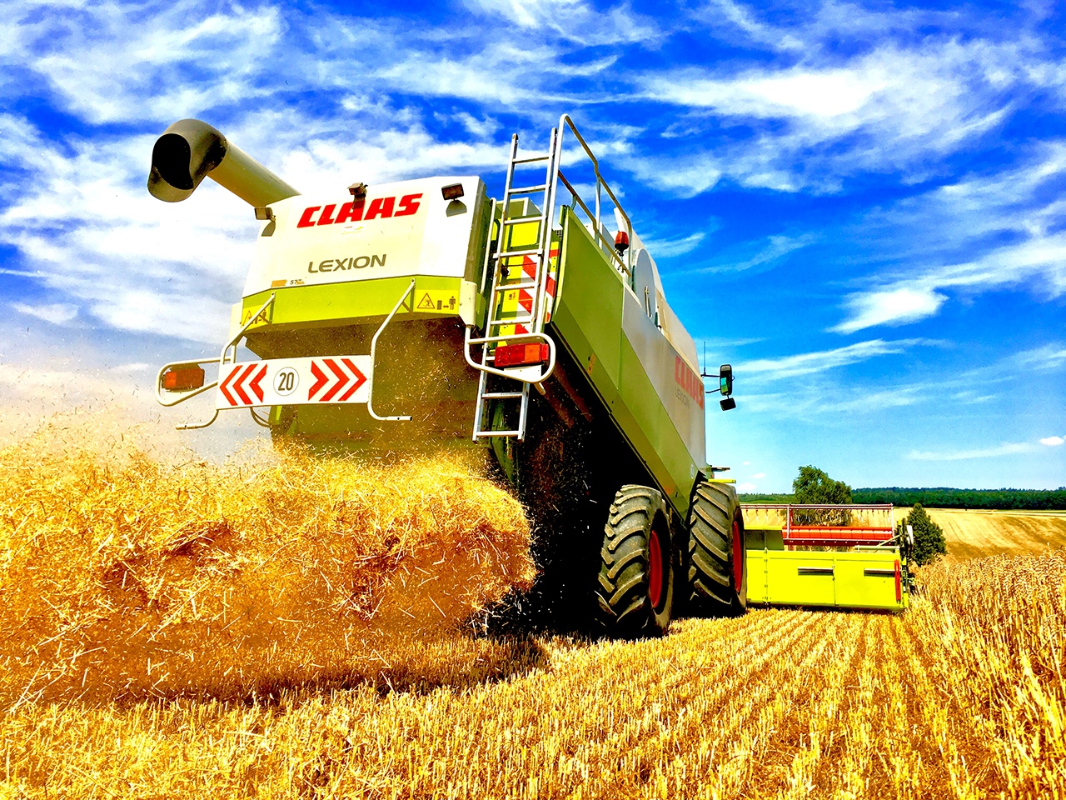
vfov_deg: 48.2
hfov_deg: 61.7
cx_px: 533
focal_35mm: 29
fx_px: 893
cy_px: 400
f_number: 2.2
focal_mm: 4.15
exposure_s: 1/1876
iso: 25
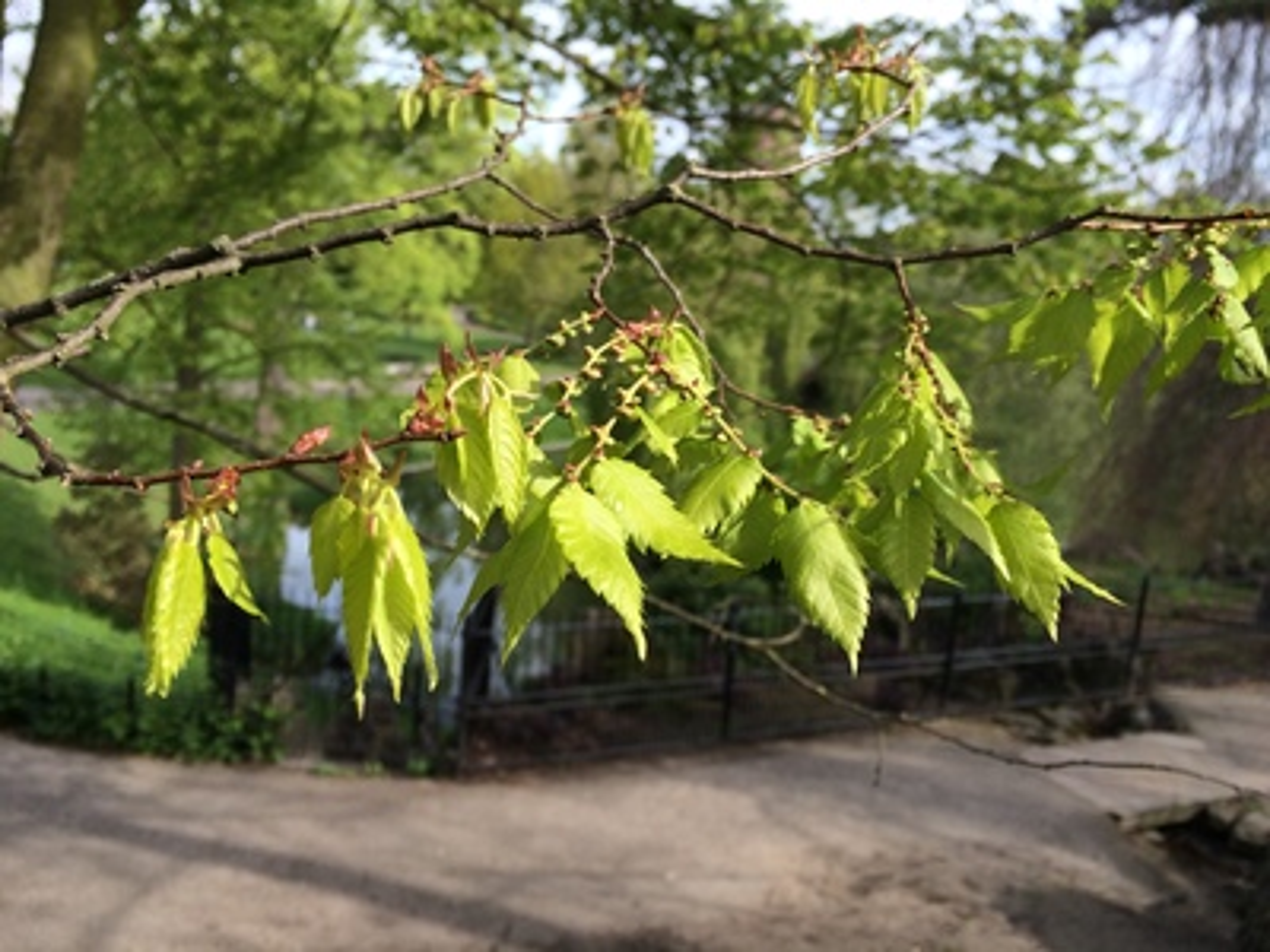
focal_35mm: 29
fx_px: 1064
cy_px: 476
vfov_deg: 48.2
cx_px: 635
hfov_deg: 61.7
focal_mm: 4.15
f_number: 2.2
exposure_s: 1/519
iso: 32
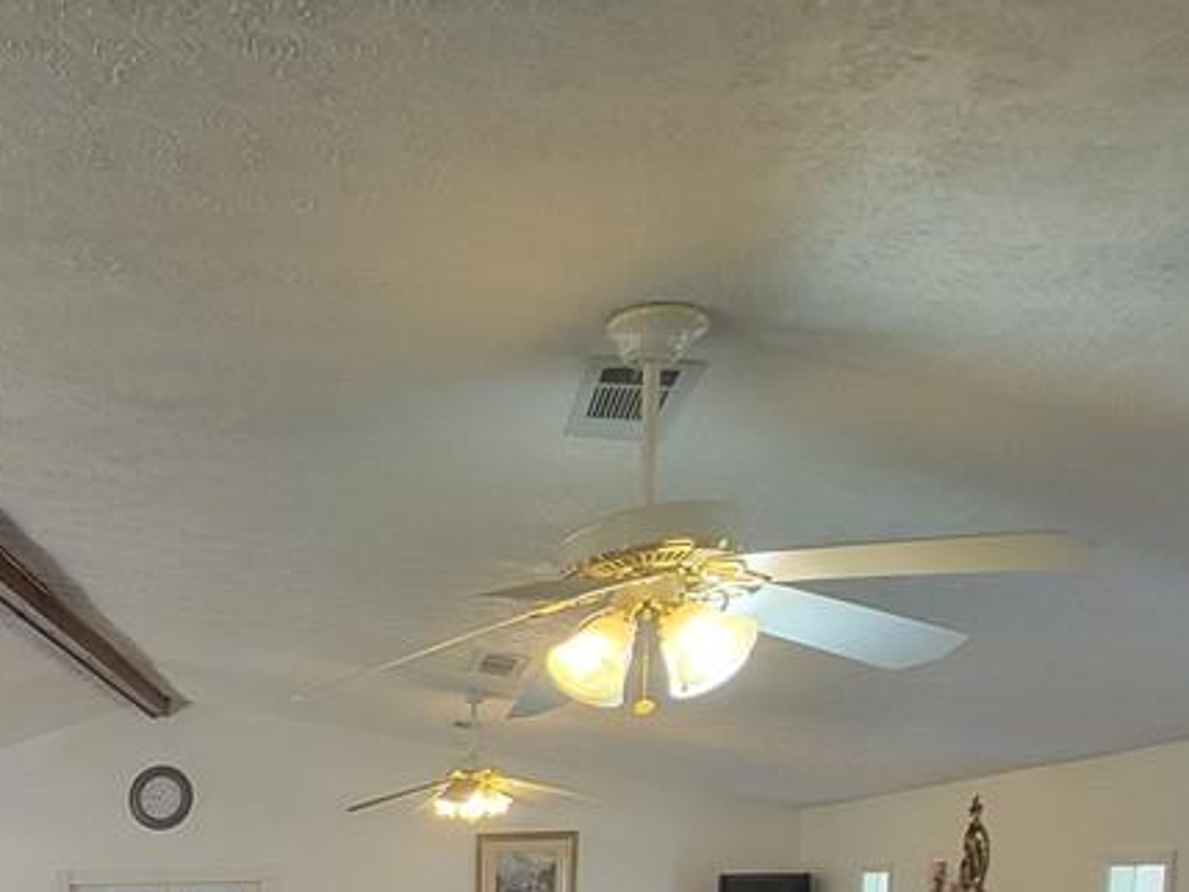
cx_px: -19
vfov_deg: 38.7
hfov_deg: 47.6
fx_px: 1065
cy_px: 947
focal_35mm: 31
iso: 250
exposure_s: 1/60
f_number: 2.2
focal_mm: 2.2
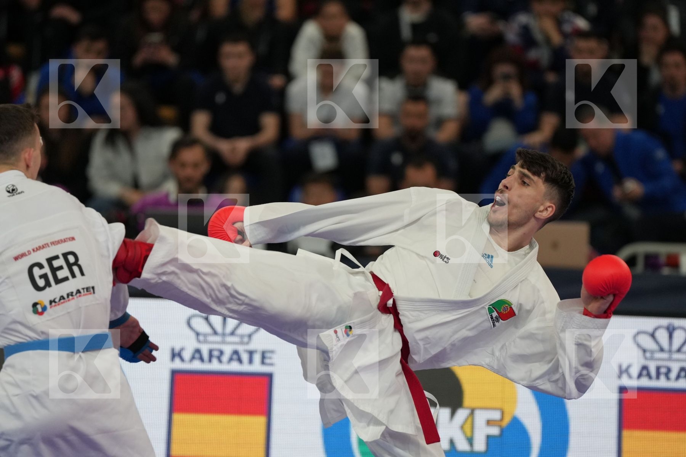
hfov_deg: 6.9
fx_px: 5716
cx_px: 343
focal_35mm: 300
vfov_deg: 4.6
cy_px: 228
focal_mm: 200
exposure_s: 1/1000
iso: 1600
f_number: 2.8
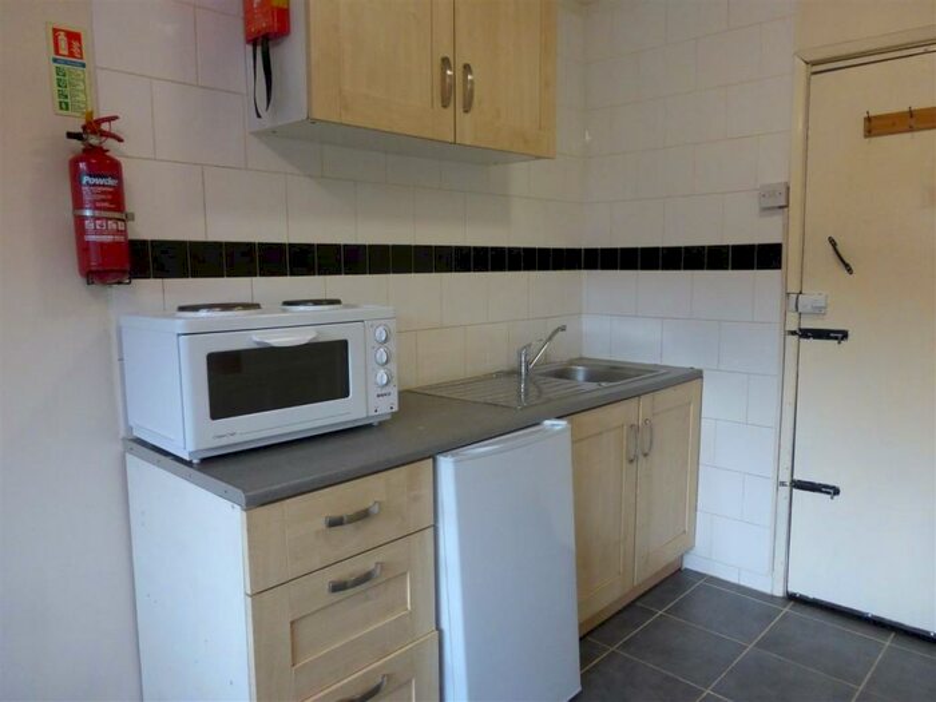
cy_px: 351
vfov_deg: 56.8
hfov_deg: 71.6
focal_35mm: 24
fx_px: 649
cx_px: 468
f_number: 3.3
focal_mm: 4.3
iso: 400
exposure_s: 1/60
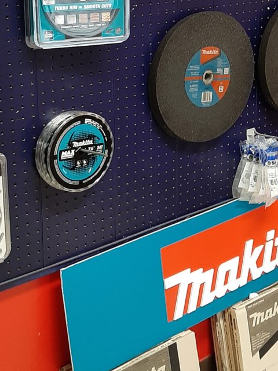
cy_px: 60
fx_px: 696
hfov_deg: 22.4
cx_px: 197
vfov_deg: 29.0
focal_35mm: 65
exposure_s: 1/40
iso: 200
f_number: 1.7
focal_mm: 3.93
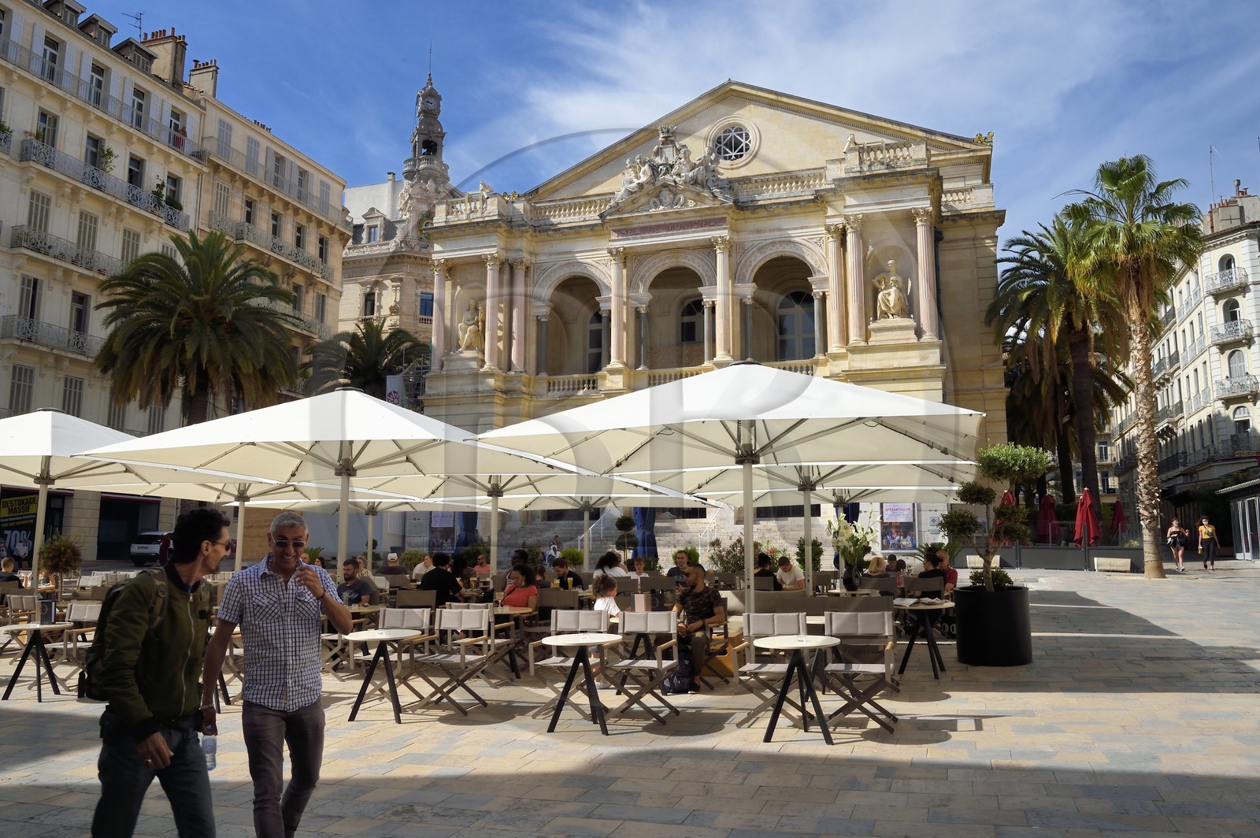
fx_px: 1014
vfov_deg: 44.9
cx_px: 630
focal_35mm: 29
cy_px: 419
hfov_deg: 63.7
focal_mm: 29
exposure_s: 1/200
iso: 200
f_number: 20
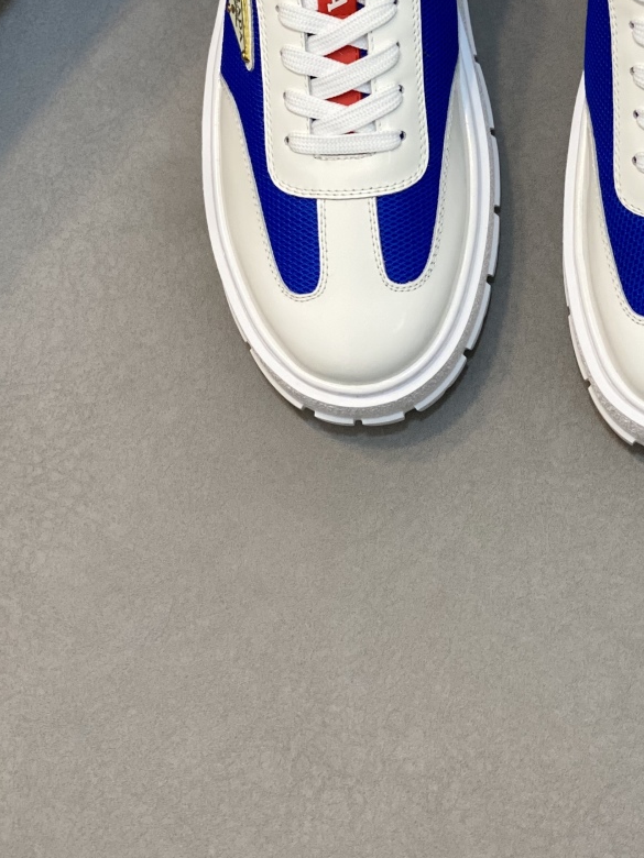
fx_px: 2381
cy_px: 109
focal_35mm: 96
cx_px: 499
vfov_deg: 20.1
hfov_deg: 15.3
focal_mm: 6
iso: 80
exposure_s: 1/100
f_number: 2
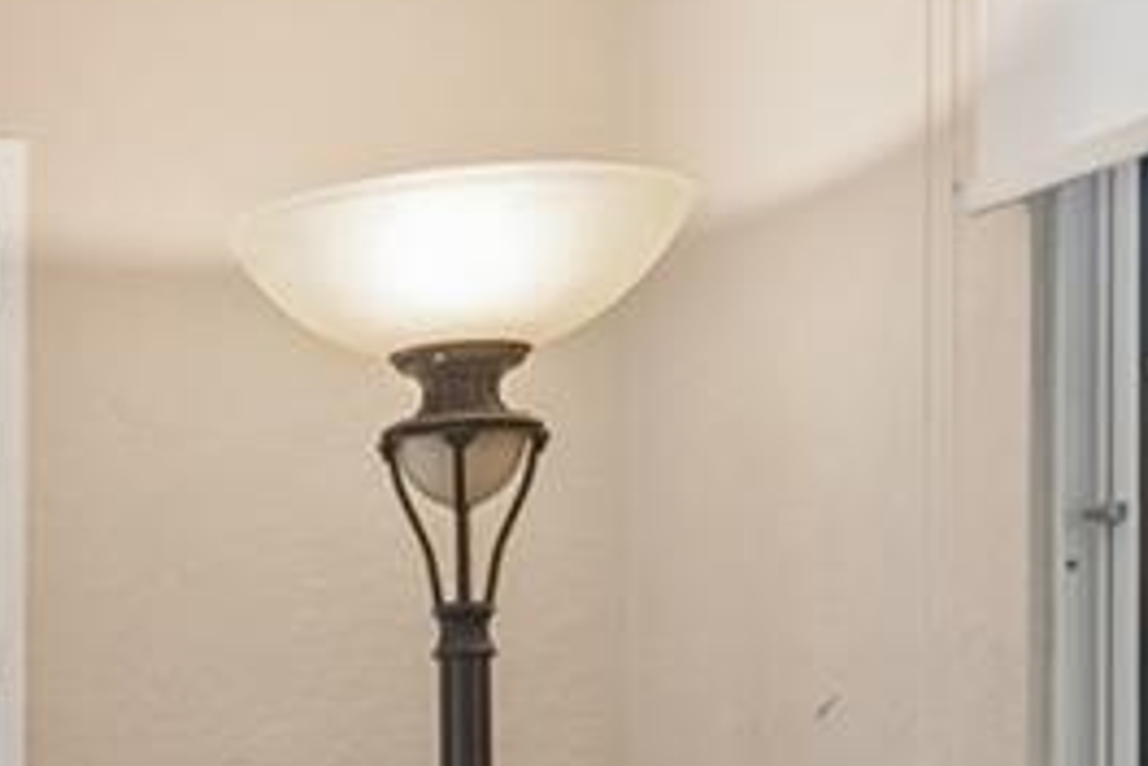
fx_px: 3284
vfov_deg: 12.9
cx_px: -996
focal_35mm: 103
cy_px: 931
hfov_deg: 16.3
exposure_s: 1/1.25
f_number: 7.1
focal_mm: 11.5
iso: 100
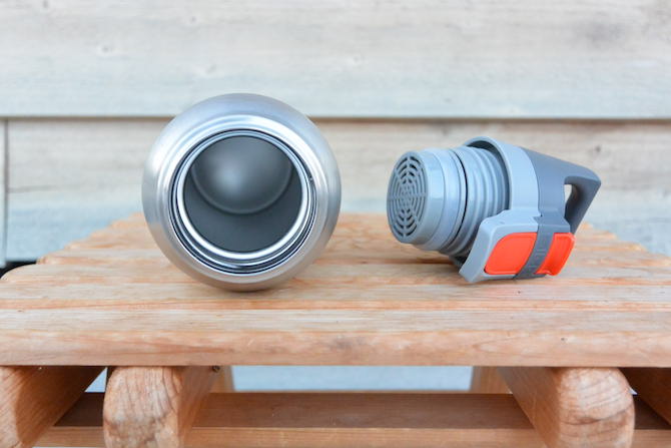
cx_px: 336
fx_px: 727
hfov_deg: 49.5
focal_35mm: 39
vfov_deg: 34.2
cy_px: 224
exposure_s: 1/60
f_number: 4
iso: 1600
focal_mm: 14.5
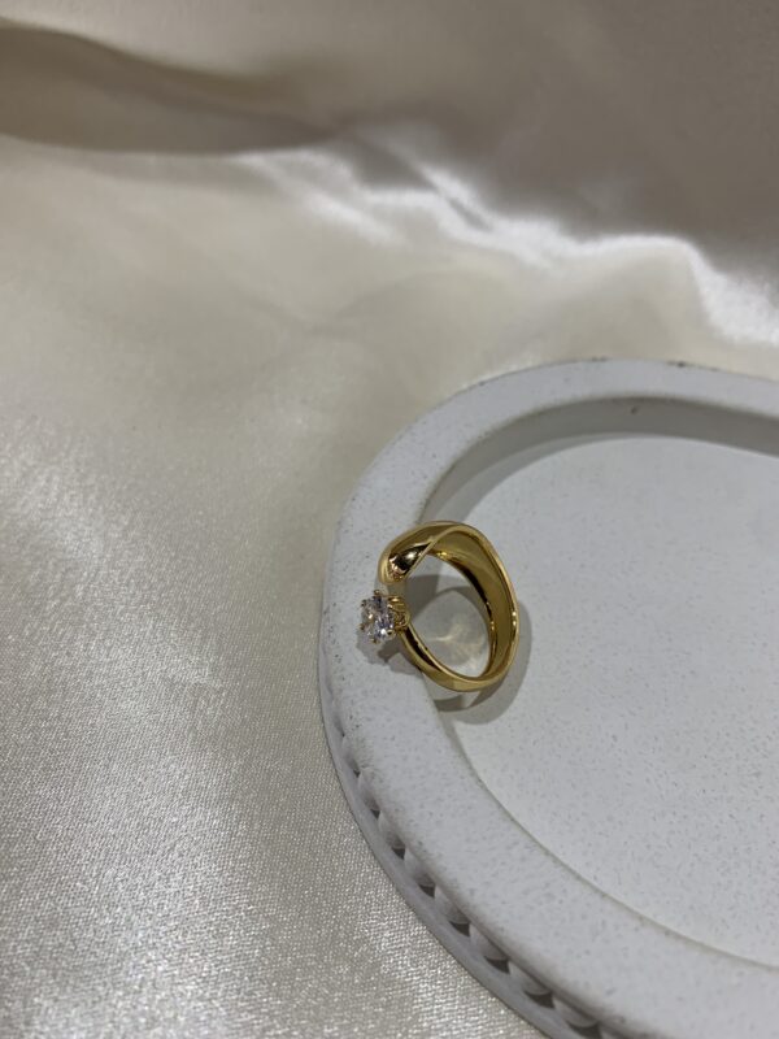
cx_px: 390
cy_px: 520
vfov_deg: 67.3
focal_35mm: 26
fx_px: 780
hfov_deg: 53.1
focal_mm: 4.25
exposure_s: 1/50
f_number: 1.8
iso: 50
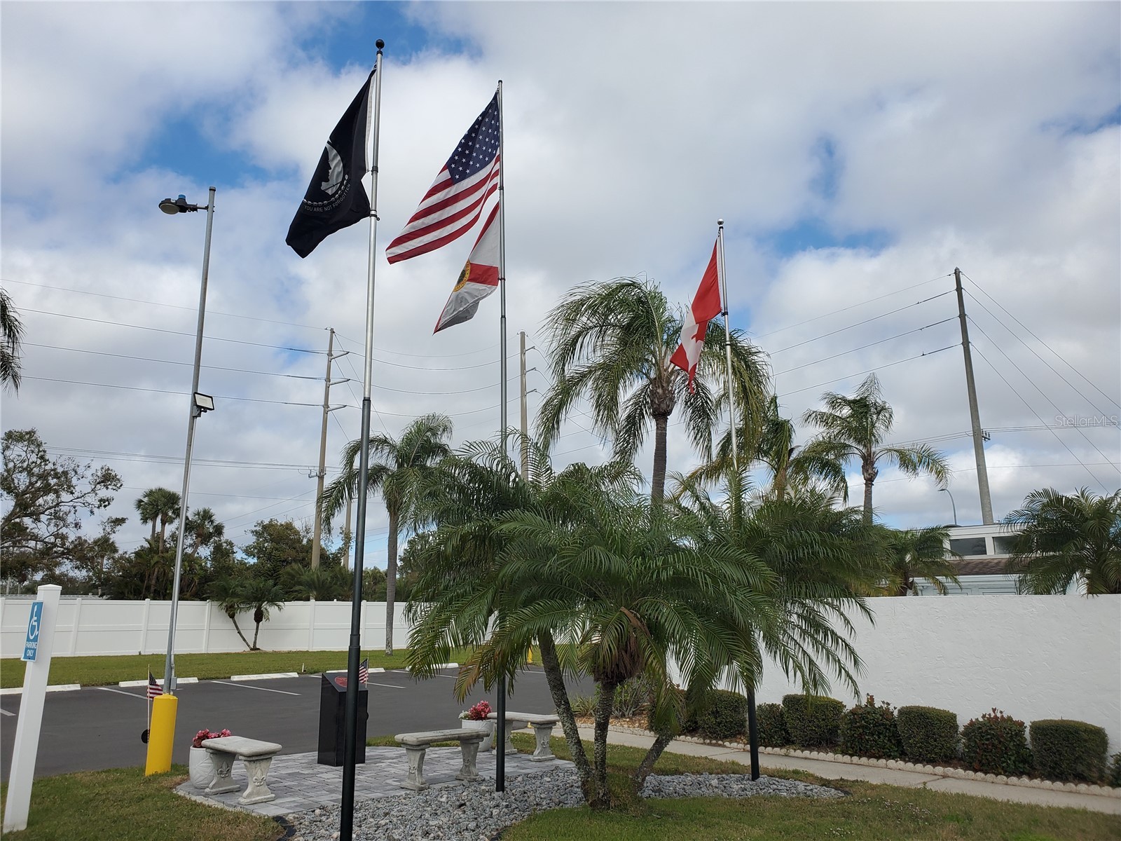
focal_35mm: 26
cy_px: 420
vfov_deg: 53.1
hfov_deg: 67.3
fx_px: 842
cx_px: 560
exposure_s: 1/1542
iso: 50
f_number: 2.4
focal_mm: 4.3
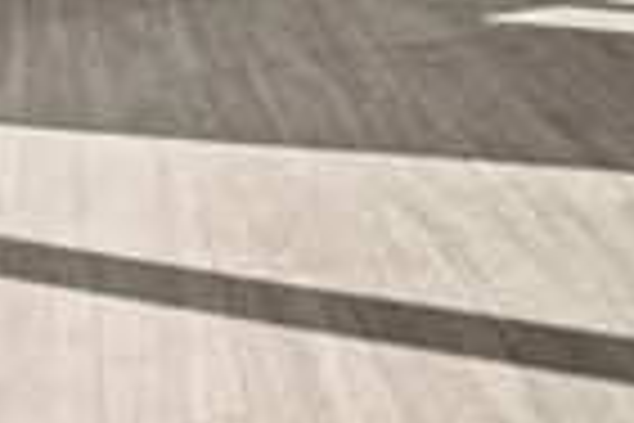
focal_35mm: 68
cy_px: -376
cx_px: 643
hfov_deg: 27.8
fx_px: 1197
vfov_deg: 16.3
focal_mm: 10
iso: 200
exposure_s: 1/50
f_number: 4
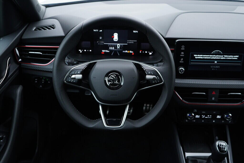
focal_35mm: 36
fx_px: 244
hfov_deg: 53.1
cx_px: 122
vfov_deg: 36.9
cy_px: 82
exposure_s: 1/40
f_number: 2.8
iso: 200
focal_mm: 24
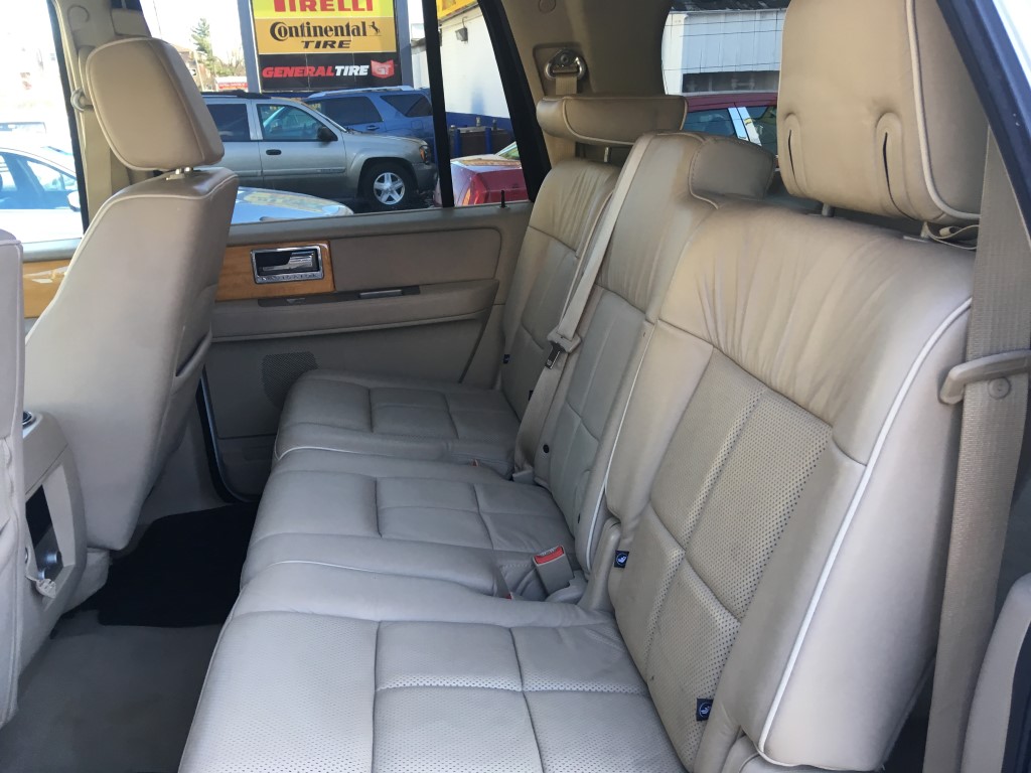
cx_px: 516
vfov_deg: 48.2
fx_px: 864
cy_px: 386
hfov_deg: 61.7
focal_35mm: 29
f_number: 2.2
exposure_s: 1/30
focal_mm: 4.15
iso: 25
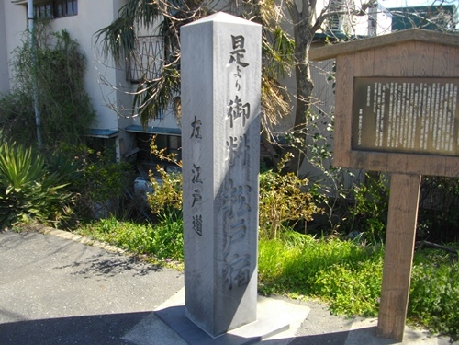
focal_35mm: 32
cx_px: 230
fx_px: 424
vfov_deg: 44.2
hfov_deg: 56.8
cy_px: 172
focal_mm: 5.7
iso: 100
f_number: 2.9
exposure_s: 1/400
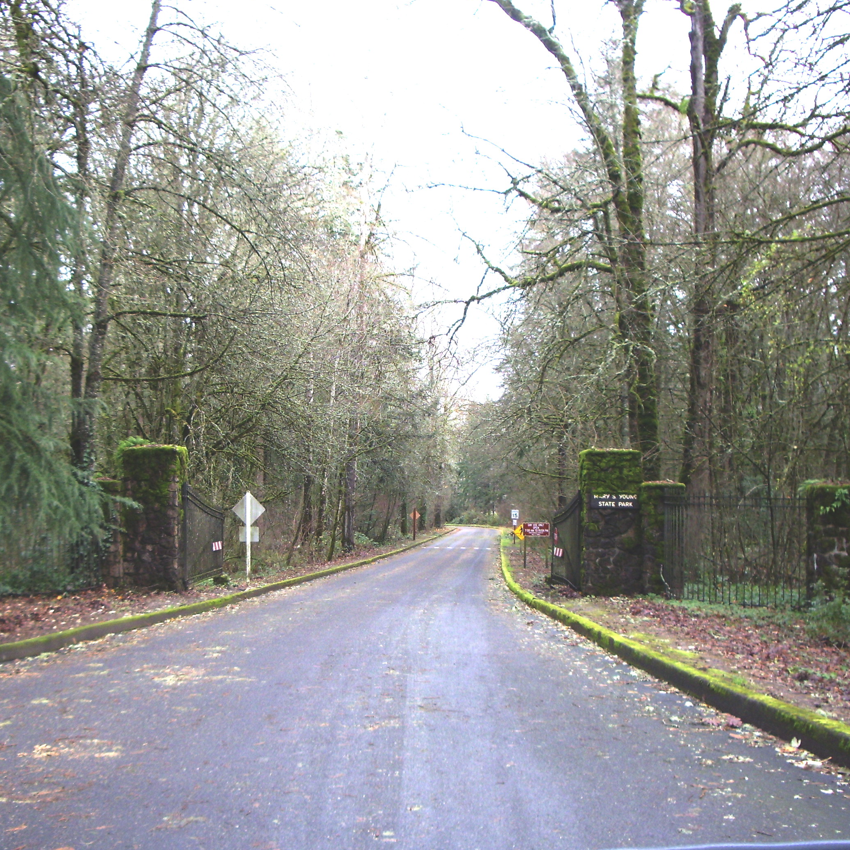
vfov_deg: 40.0
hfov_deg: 39.9
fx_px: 1167
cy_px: 424
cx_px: 368
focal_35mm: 42
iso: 80
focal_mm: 5.8
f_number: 2.6
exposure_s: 1/80
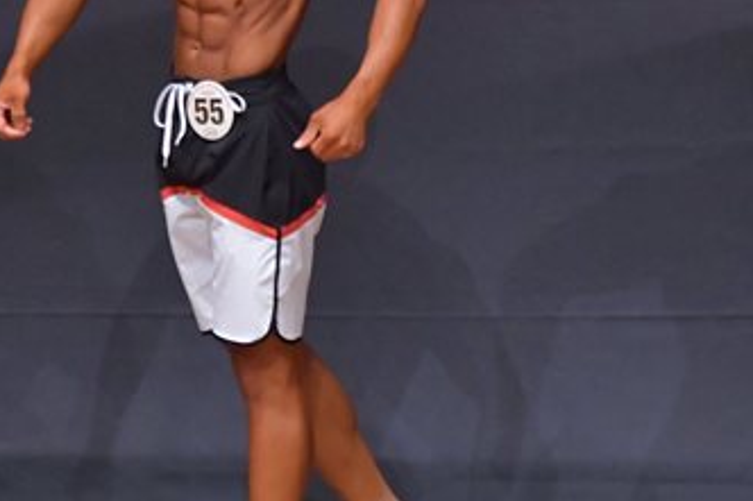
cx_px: 185
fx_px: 16829
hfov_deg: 2.6
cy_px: 181
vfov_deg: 1.7
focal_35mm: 805
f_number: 5.6
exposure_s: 1/400
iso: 6400
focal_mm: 230
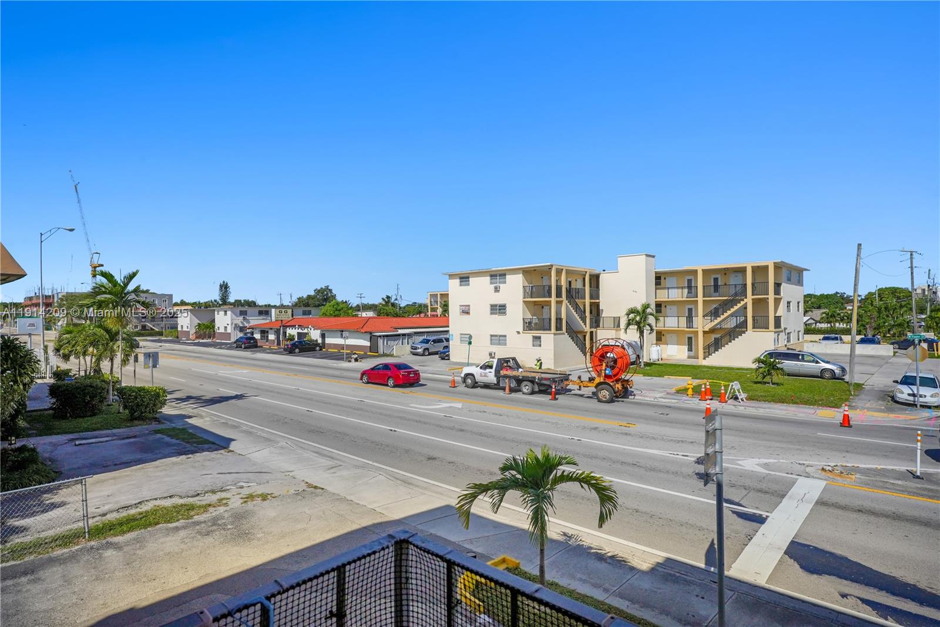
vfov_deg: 61.9
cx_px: 470
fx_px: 522
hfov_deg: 84.0
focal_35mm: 20
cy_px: 314
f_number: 8
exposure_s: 1/3200
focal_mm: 20
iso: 320
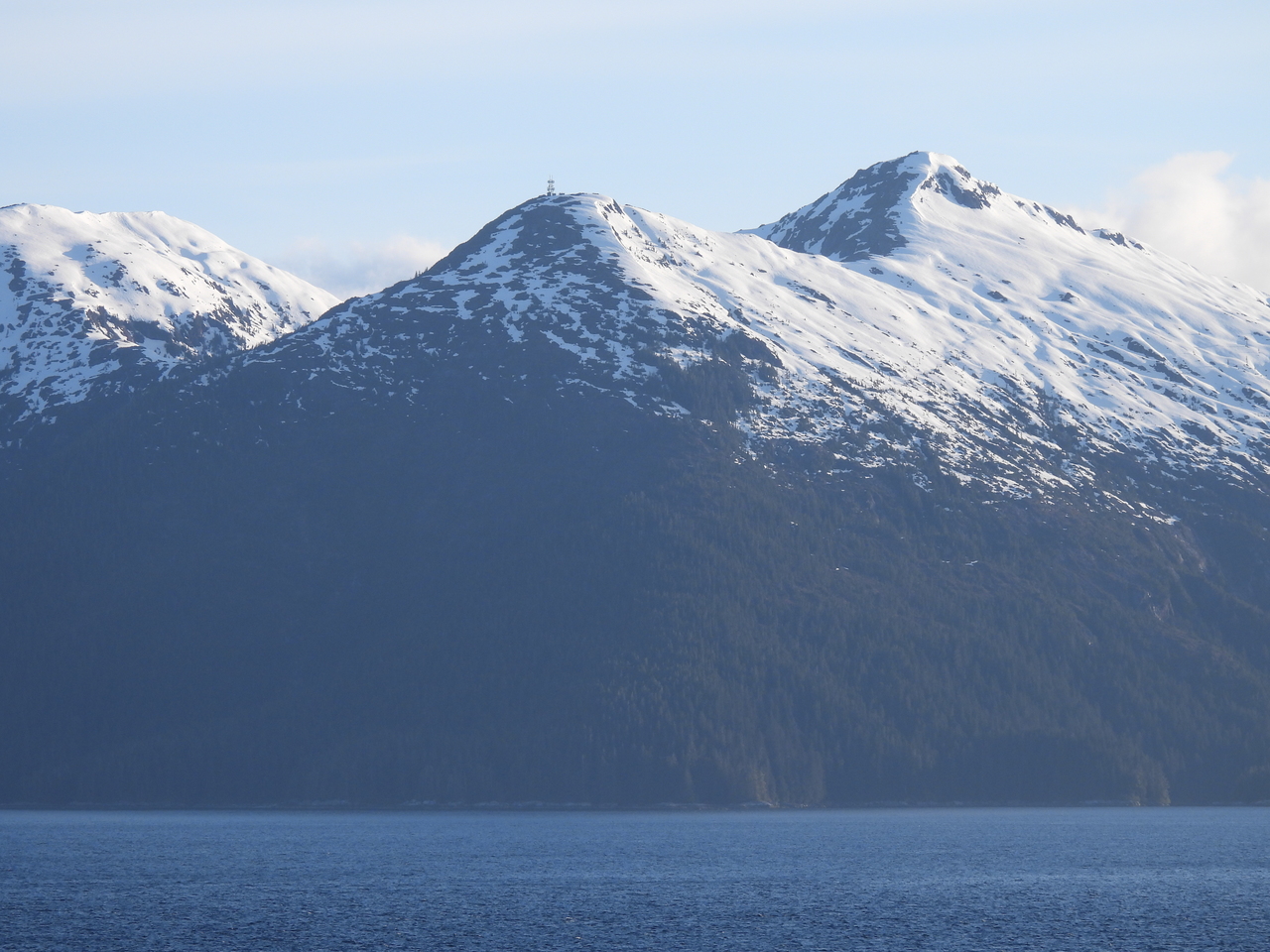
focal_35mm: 200
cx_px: 635
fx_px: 7338
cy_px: 476
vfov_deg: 7.4
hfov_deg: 9.9
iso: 100
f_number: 4.5
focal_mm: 35.7
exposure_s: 1/500
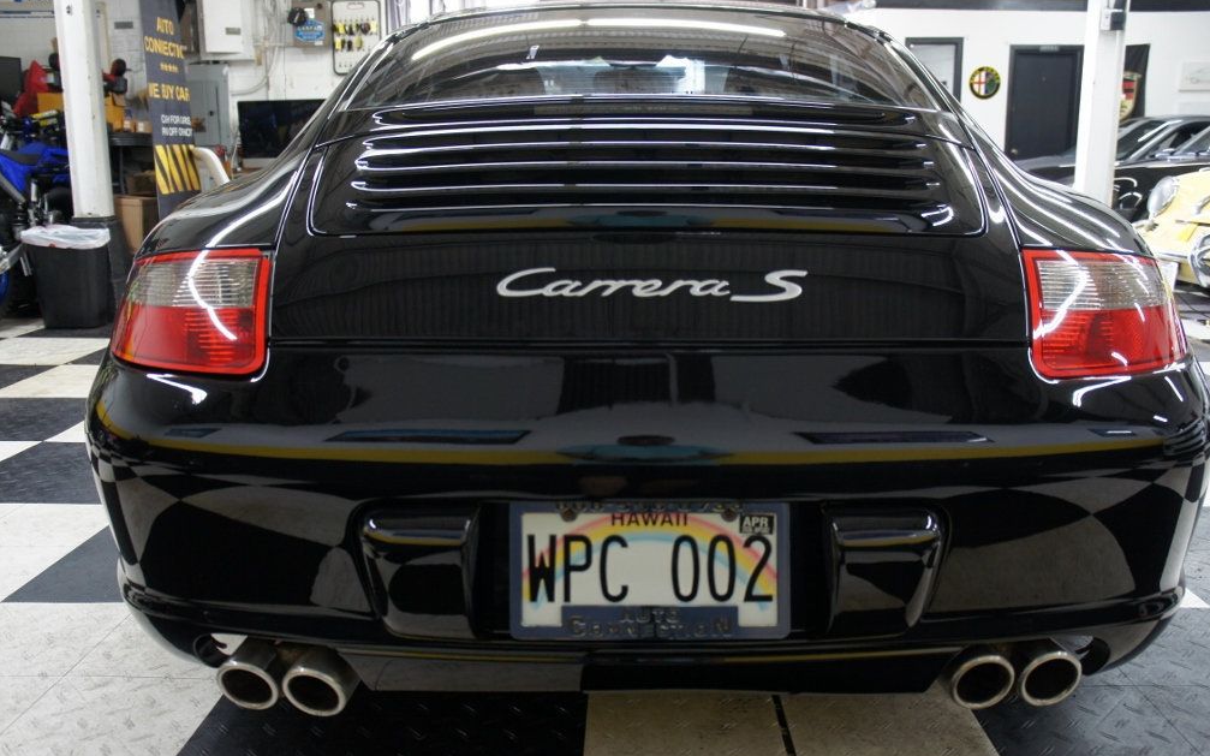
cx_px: 614
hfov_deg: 63.7
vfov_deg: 42.4
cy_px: 388
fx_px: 973
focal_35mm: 30
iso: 500
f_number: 3.5
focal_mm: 19
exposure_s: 1/30
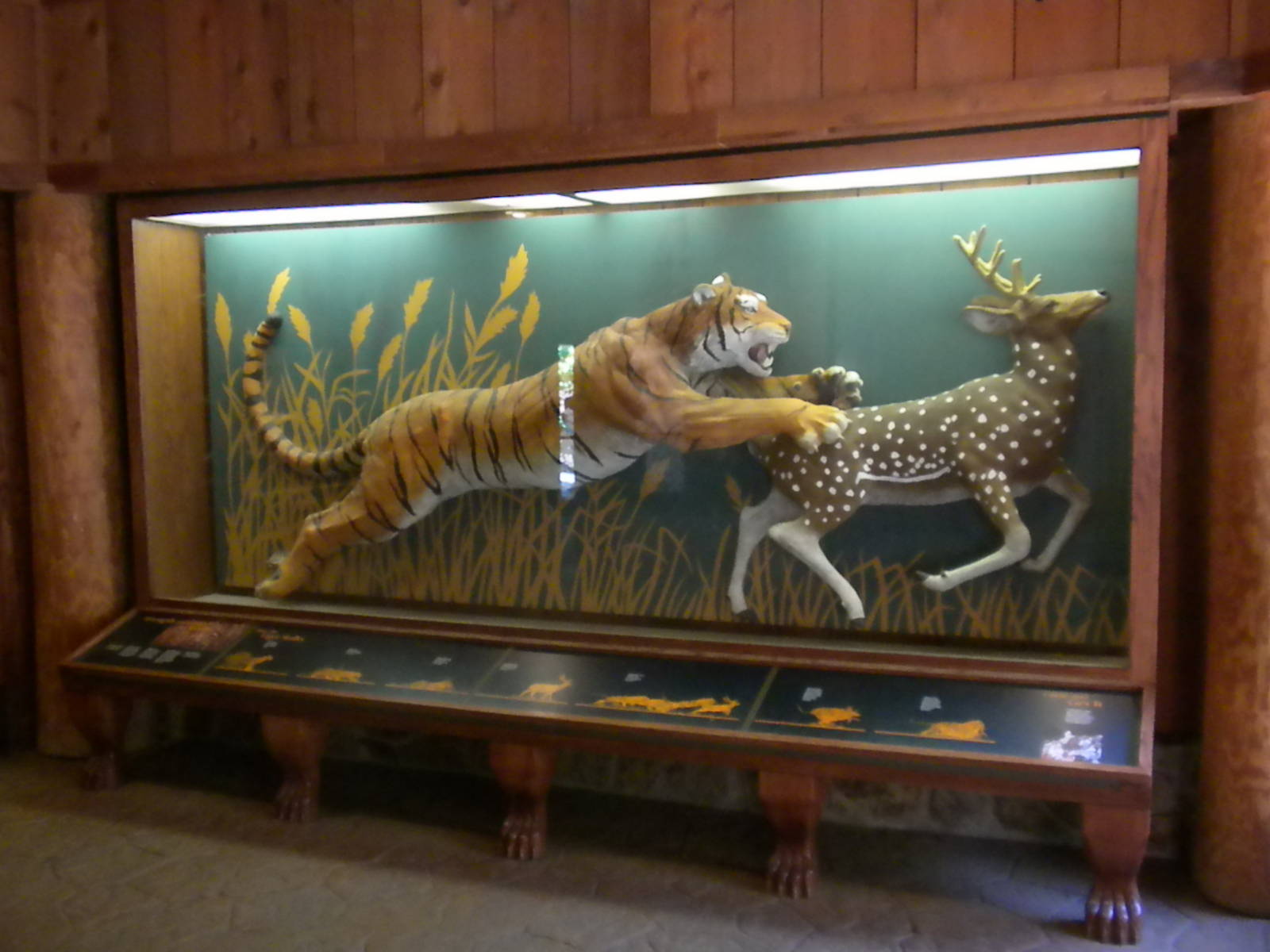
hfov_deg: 50.1
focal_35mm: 37
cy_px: 476
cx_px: 635
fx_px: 1357
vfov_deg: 38.7
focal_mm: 6.6
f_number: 3.5
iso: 1236
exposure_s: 1/68.5
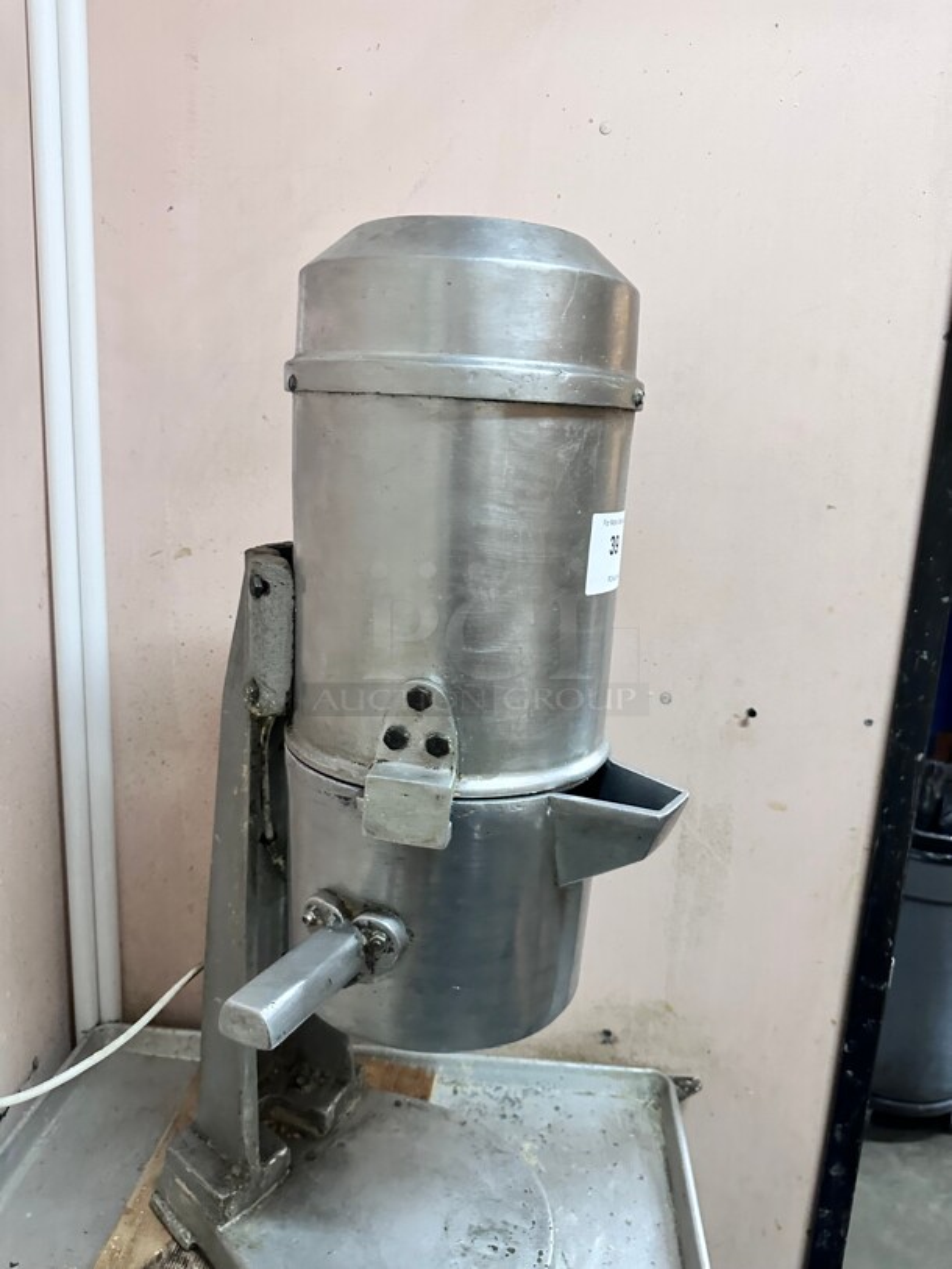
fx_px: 880
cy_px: 634
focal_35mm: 24
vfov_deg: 71.6
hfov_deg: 56.8
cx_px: 476
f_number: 1.78
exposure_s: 1/60
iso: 500
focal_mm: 6.86
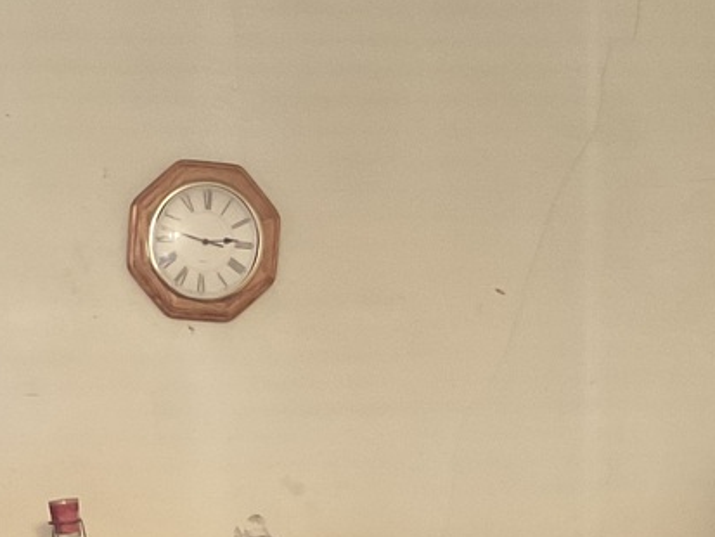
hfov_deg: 19.4
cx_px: 230
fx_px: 2087
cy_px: 760
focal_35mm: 101
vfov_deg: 13.9
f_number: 1.8
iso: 250
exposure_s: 1/40
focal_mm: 3
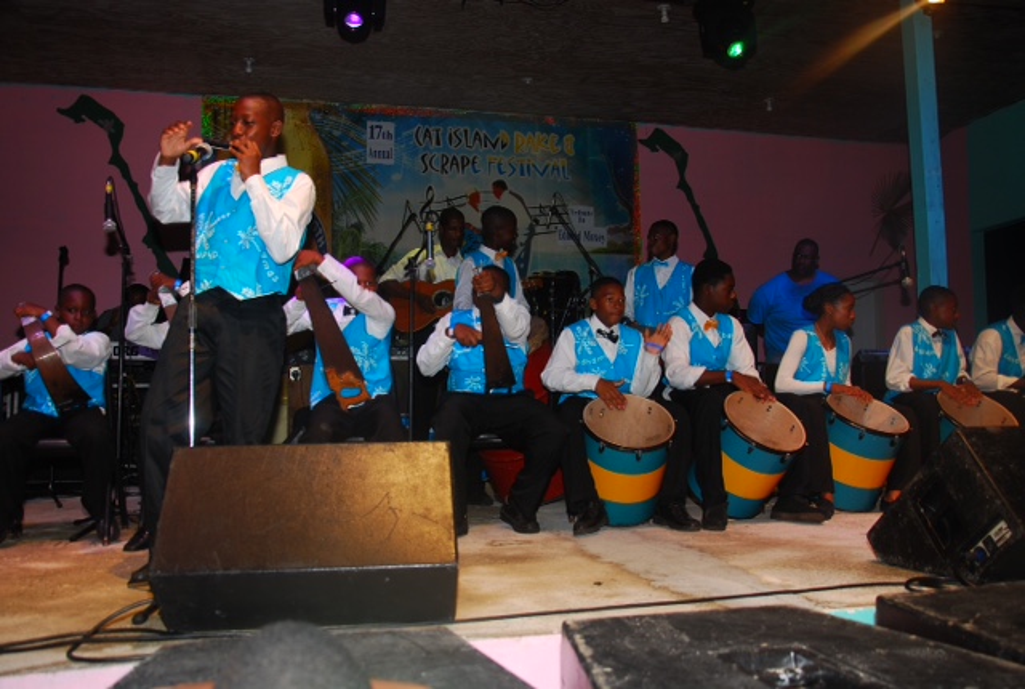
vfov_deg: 41.9
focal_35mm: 32
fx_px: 899
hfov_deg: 59.4
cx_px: 512
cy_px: 344
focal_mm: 21
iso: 100
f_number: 4
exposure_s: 1/60
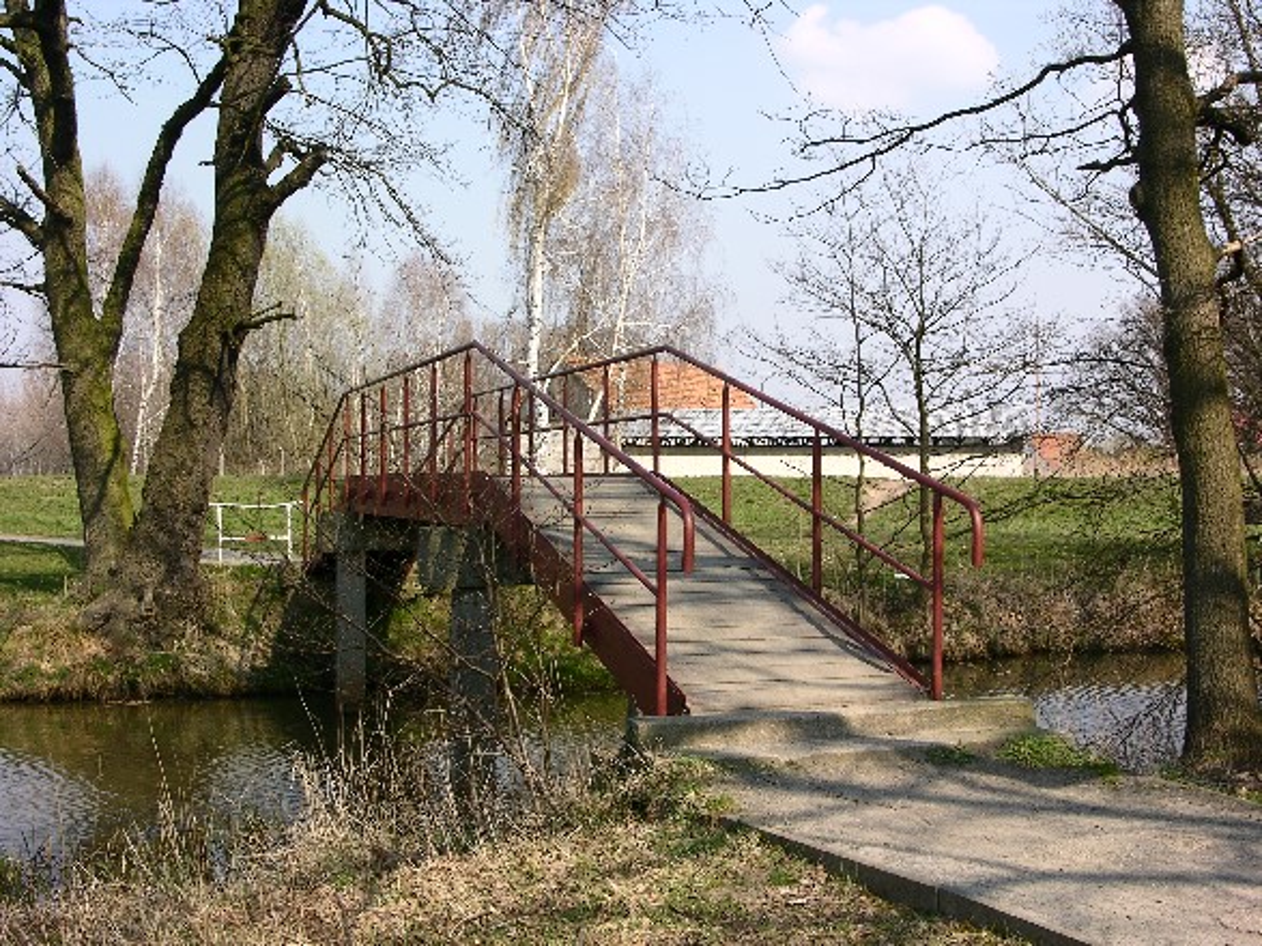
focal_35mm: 50
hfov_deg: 38.2
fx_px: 1822
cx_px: 631
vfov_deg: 29.1
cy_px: 473
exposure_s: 1/95
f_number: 7.6
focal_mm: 12.7
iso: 50
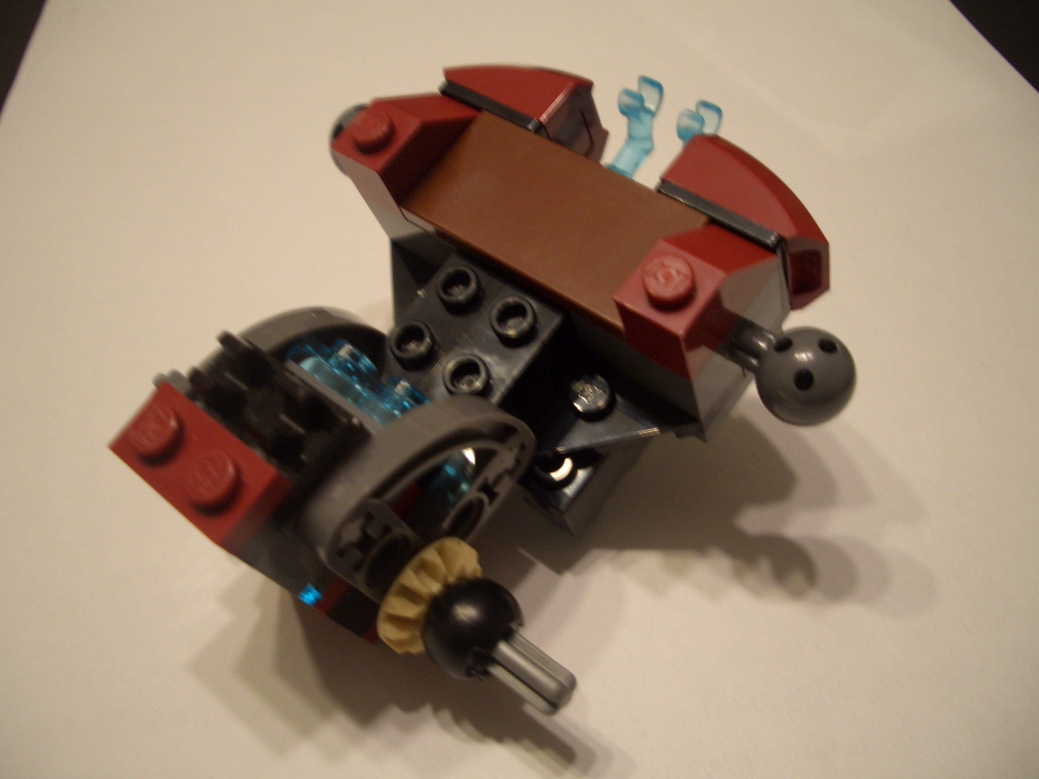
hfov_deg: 52.6
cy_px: 390
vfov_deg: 40.7
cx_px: 520
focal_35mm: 35
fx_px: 1051
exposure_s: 1/8
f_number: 2.6
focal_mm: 5.8
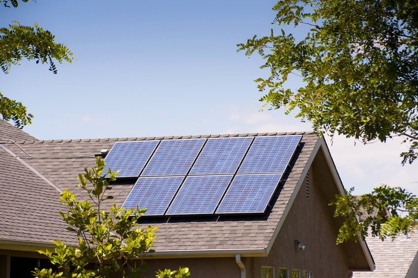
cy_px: 139
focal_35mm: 232
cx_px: 209
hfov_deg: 8.9
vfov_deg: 5.9
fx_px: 2697
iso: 250
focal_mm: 155
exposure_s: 1/500
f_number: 11
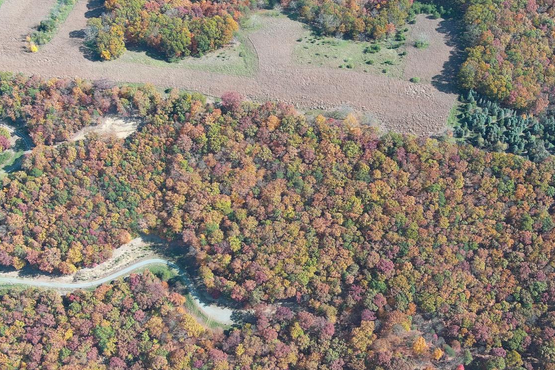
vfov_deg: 25.5
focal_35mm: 53
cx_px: 326
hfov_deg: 37.4
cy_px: 162
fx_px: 817
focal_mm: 10.57
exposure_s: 1/348
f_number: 2.8
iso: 100
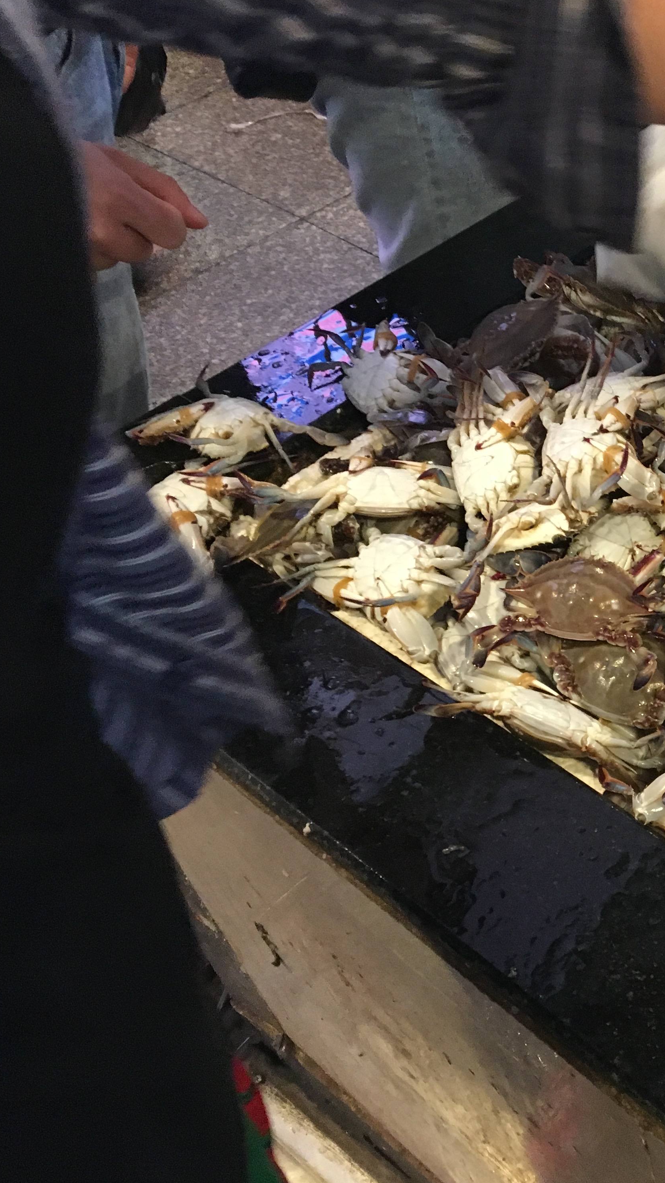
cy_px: 593
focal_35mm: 43
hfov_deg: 25.5
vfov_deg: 47.4
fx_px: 1348
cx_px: 749
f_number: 2.2
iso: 200
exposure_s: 1/17
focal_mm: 4.15
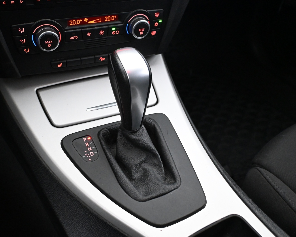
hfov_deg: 51.6
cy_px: 118
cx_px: 131
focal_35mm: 35
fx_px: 305
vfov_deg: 42.4
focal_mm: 20.5
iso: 5000
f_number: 3.8
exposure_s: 1/30
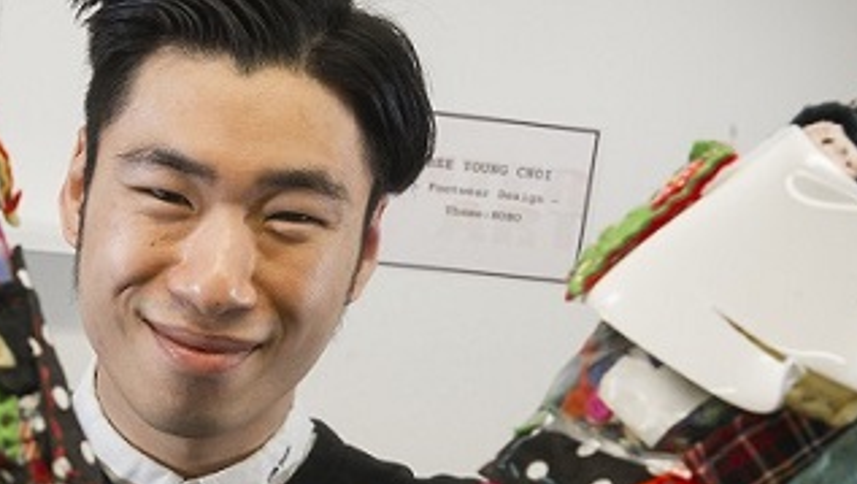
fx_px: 2184
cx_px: 262
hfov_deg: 22.1
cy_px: 297
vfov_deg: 12.6
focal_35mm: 96
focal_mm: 52
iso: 3200
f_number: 6.3
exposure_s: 1/160
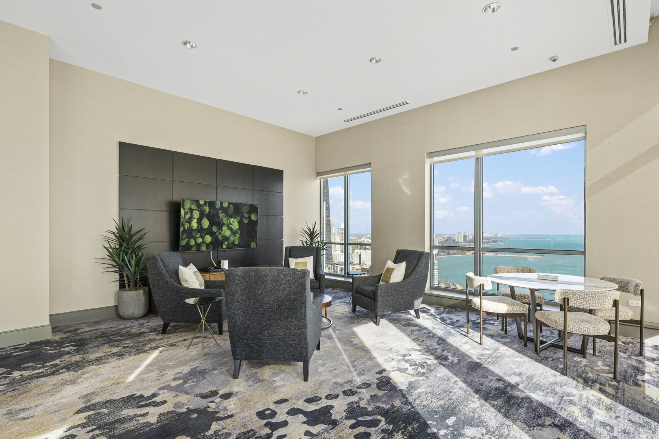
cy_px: 220
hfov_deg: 92.6
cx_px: 330
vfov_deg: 69.8
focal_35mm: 17
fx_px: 315
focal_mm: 17.2
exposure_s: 1/6
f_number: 9.5
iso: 100
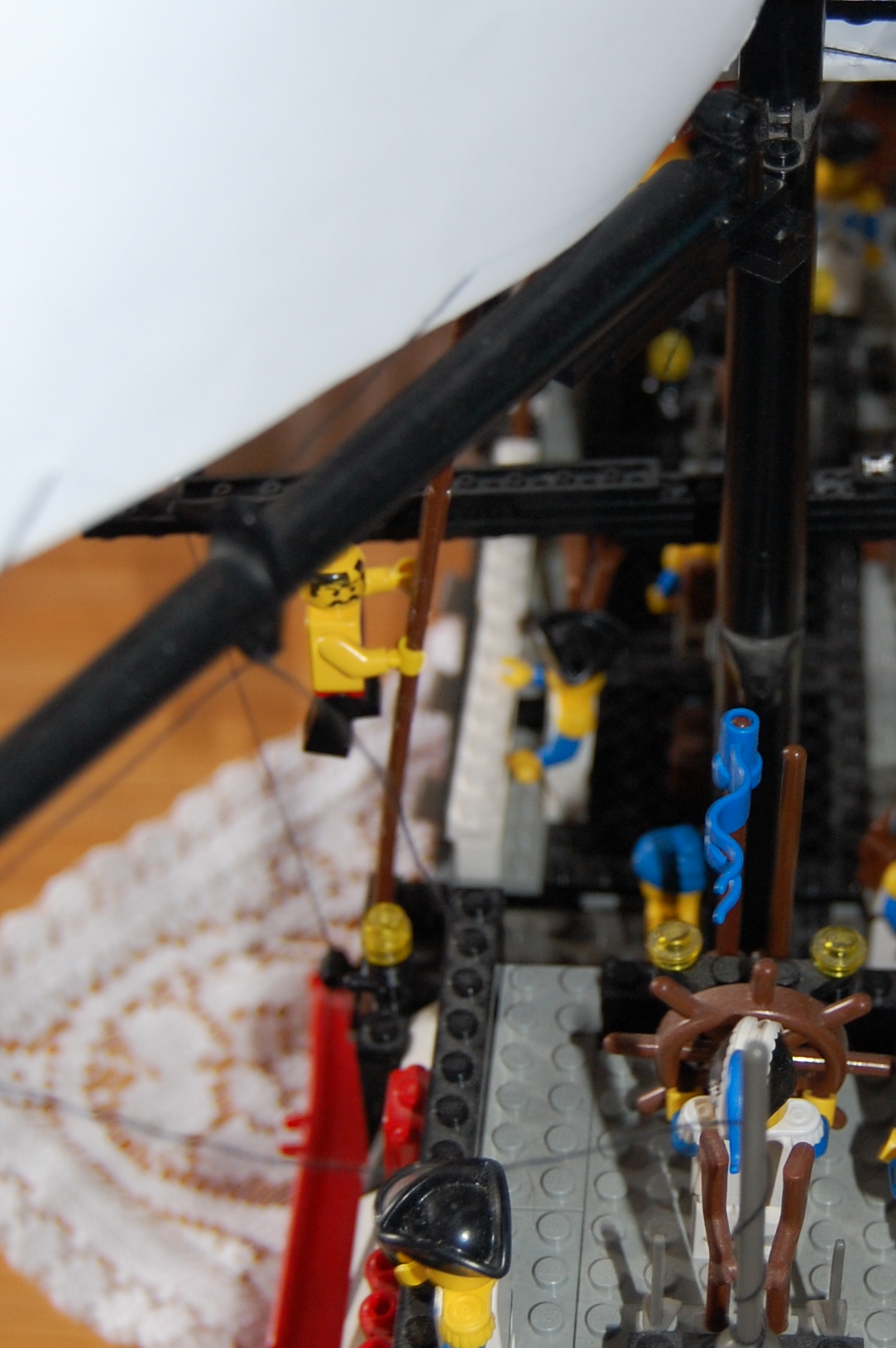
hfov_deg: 18.7
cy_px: 648
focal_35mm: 72
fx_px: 2693
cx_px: 757
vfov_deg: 28.1
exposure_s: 1/60
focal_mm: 26
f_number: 4
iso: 400
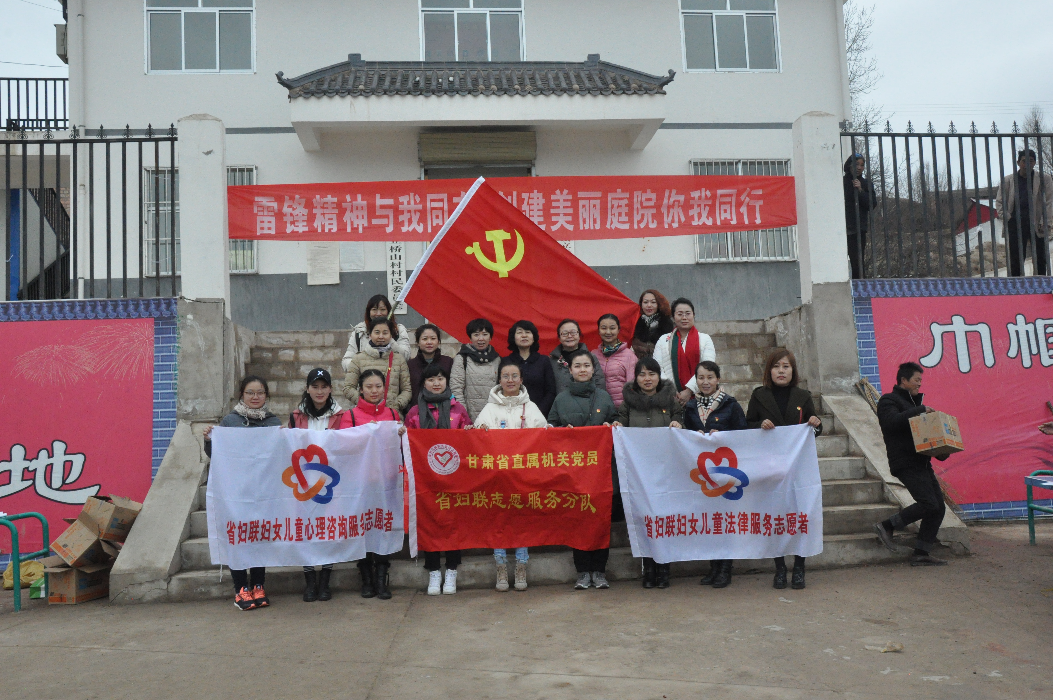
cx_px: 526
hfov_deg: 59.6
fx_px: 920
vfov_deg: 41.6
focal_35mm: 32
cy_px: 350
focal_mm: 21
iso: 2500
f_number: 14
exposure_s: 1/800
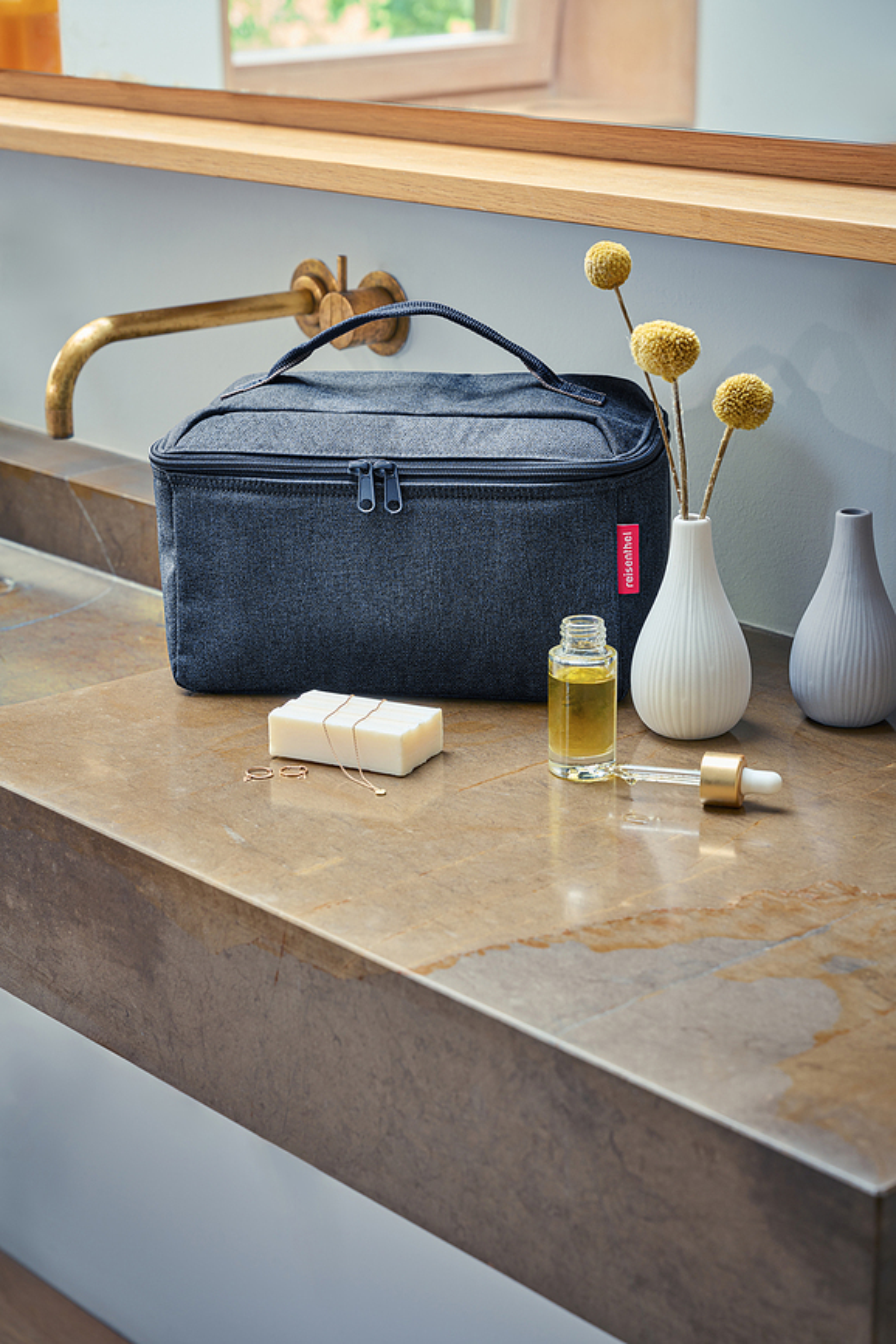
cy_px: 672
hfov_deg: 19.5
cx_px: 448
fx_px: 2613
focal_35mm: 70
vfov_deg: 28.8
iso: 125
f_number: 8
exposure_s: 1/5
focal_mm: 70
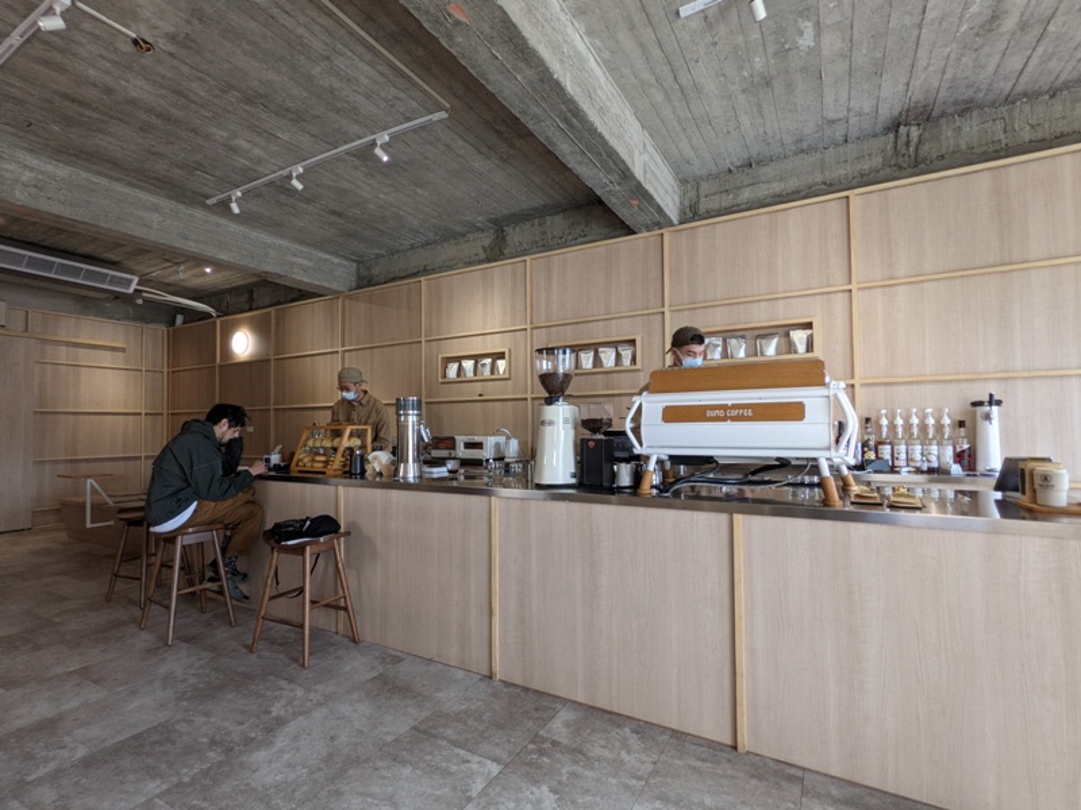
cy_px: 405
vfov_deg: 78.1
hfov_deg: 94.5
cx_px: 540
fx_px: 500
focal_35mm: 16
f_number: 2.2
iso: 37
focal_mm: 2.22
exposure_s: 1/23.8
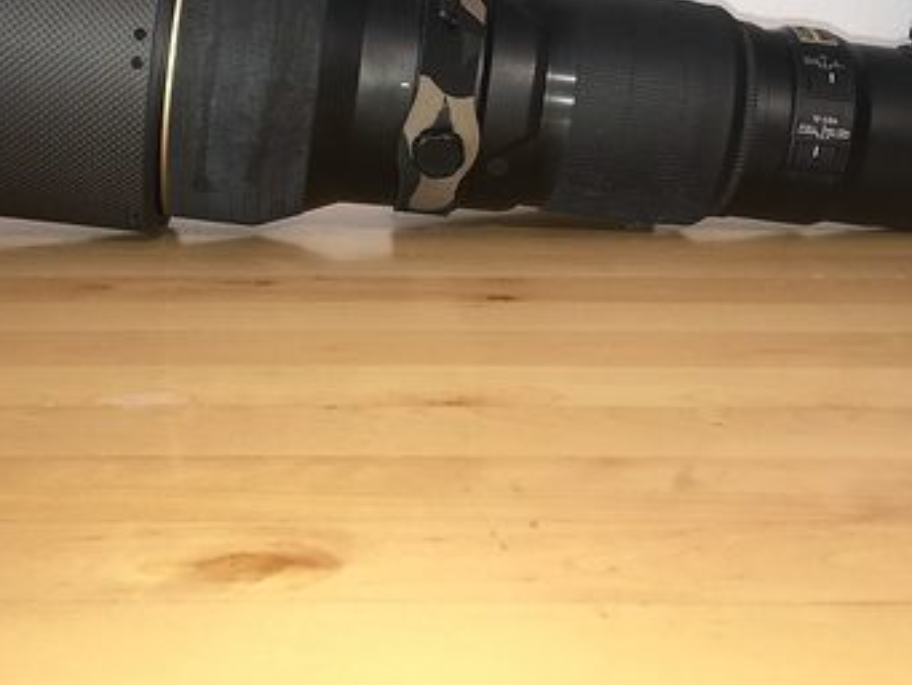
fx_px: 1344
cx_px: 348
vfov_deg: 28.0
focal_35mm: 51
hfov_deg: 37.3
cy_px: 131
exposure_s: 1/33
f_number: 2.2
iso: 32
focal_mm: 4.15
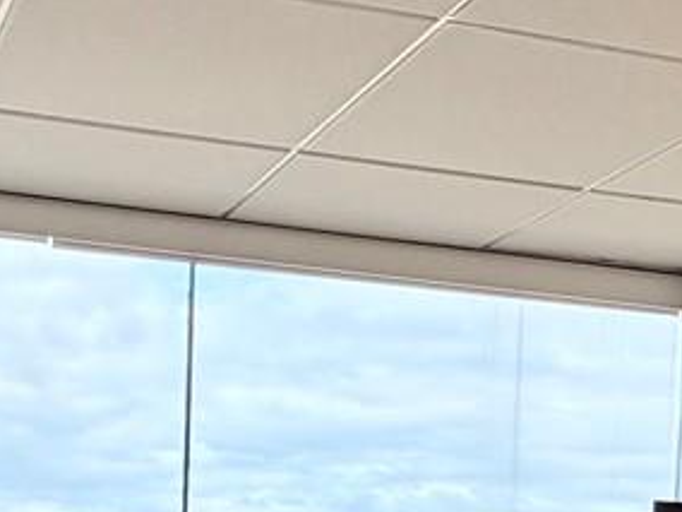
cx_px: 207
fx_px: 1556
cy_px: 786
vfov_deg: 16.8
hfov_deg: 24.5
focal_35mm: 79
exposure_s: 1/166
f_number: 2.2
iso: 40
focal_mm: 2.22
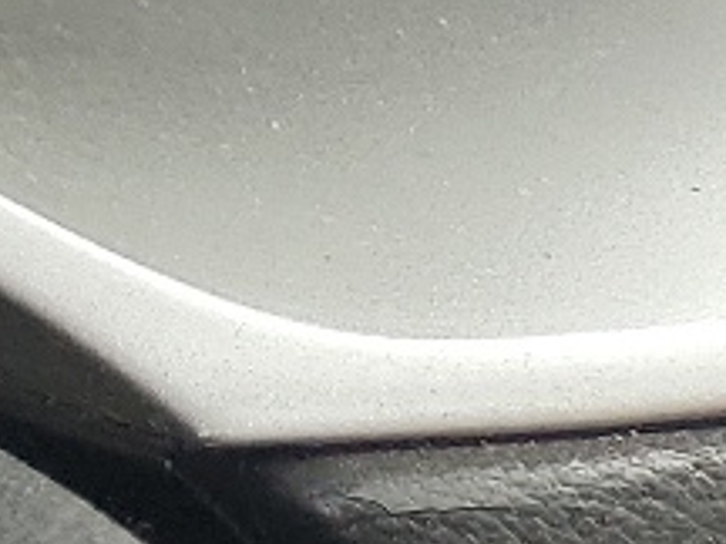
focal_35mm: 193
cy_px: -1199
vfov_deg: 6.8
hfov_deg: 8.2
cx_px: -1647
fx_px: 4048
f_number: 1.5
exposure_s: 1/128
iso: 50
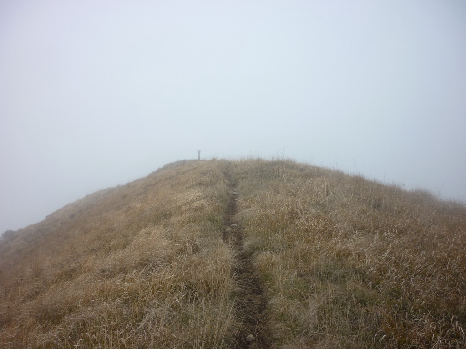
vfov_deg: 42.9
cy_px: 174
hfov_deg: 55.4
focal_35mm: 33
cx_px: 233
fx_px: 444
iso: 80
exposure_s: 1/500
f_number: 2.8
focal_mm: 5.5
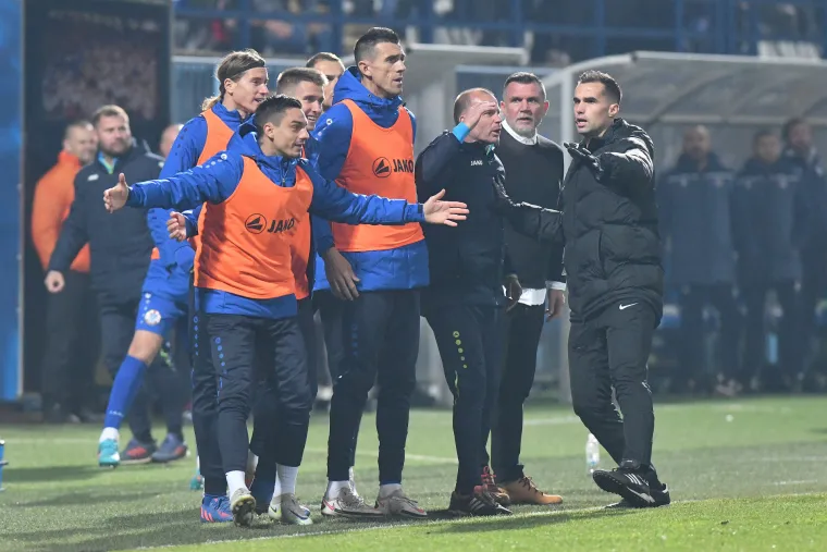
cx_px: 414
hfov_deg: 6.9
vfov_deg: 4.6
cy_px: 276
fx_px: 6893
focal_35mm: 300
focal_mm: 300
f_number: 4
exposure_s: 1/800
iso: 4000
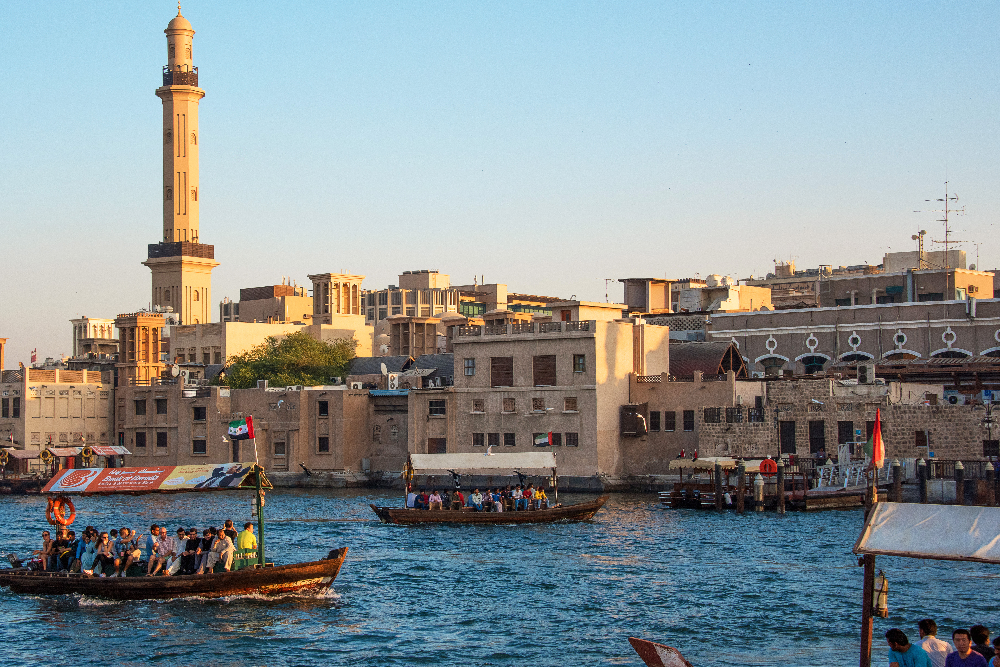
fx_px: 1695
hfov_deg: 32.8
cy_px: 324
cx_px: 416
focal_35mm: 61
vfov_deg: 22.3
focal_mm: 52
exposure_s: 1/500
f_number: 10
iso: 640
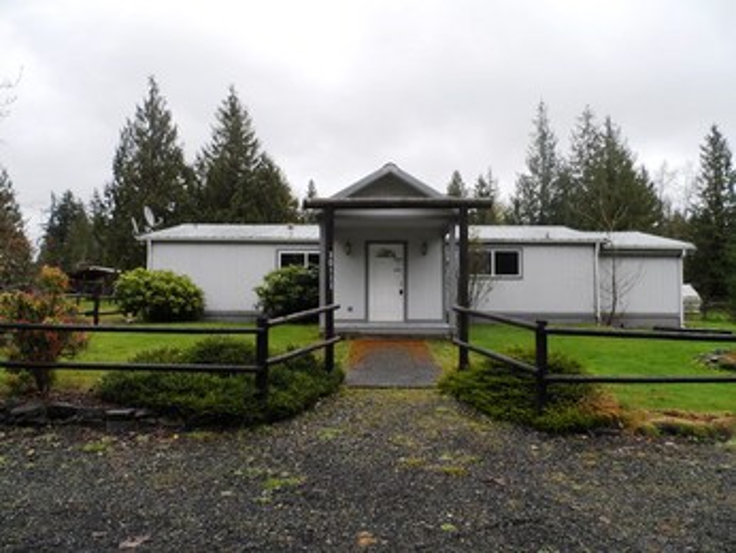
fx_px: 511
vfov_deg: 56.9
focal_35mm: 24
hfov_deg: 71.6
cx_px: 368
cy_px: 276
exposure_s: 1/500
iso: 120
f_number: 3.2
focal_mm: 4
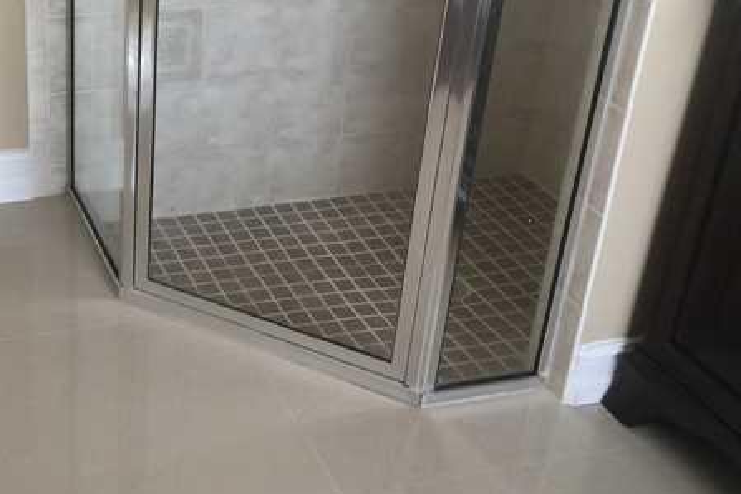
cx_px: 131
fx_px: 1111
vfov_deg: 24.9
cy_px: 151
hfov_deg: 35.5
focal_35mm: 54
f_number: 2.2
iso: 32
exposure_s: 1/15
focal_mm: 4.15
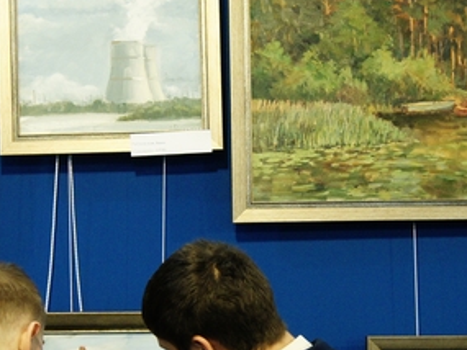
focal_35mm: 84
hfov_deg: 23.3
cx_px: 224
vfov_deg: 17.5
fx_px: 1134
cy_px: 245
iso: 1600
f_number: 4.5
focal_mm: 26
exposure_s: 1/25
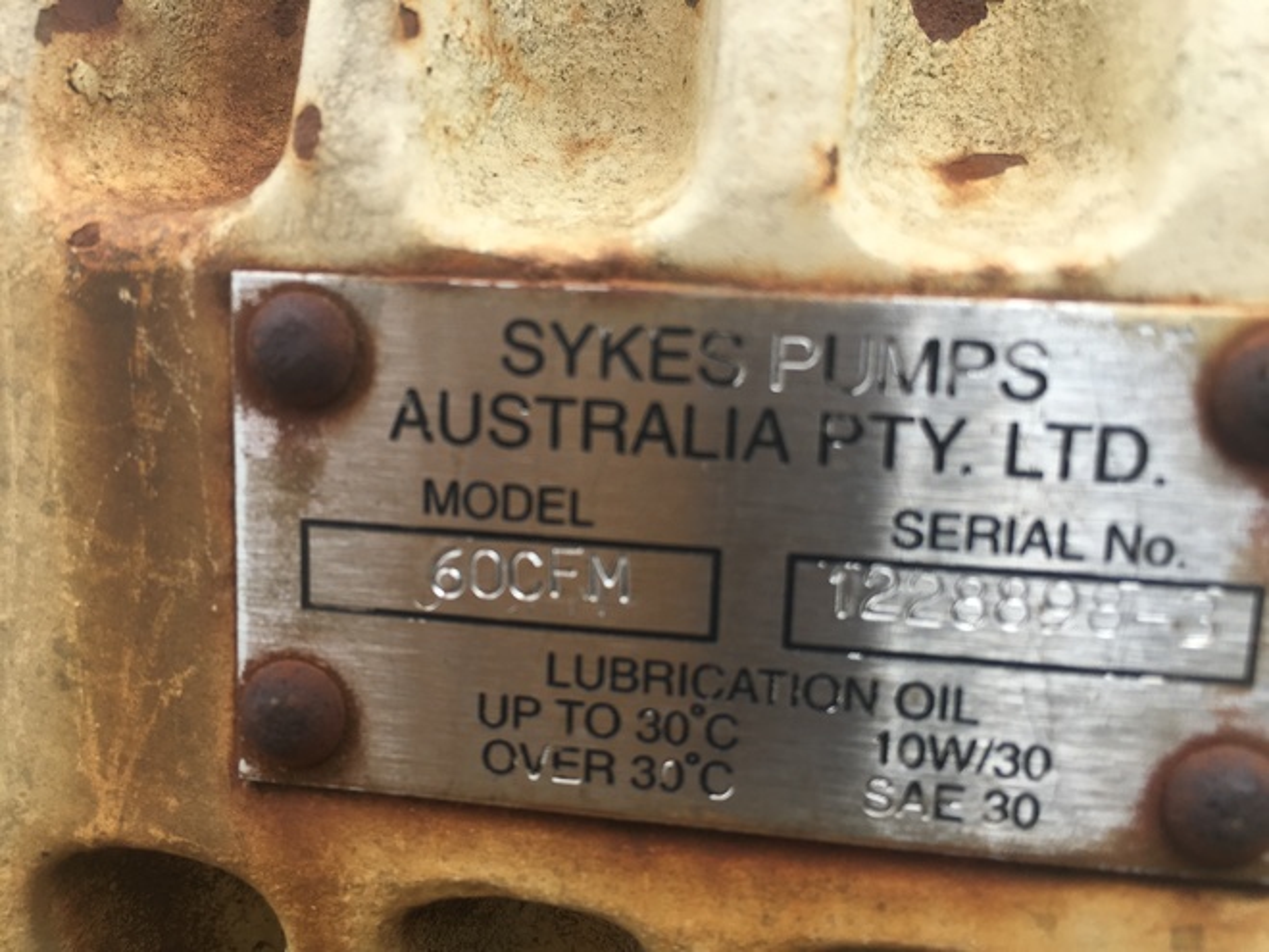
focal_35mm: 29
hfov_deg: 61.7
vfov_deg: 48.2
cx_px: 634
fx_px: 1063
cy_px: 476
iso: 25
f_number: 2.2
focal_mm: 4.15
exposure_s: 1/310
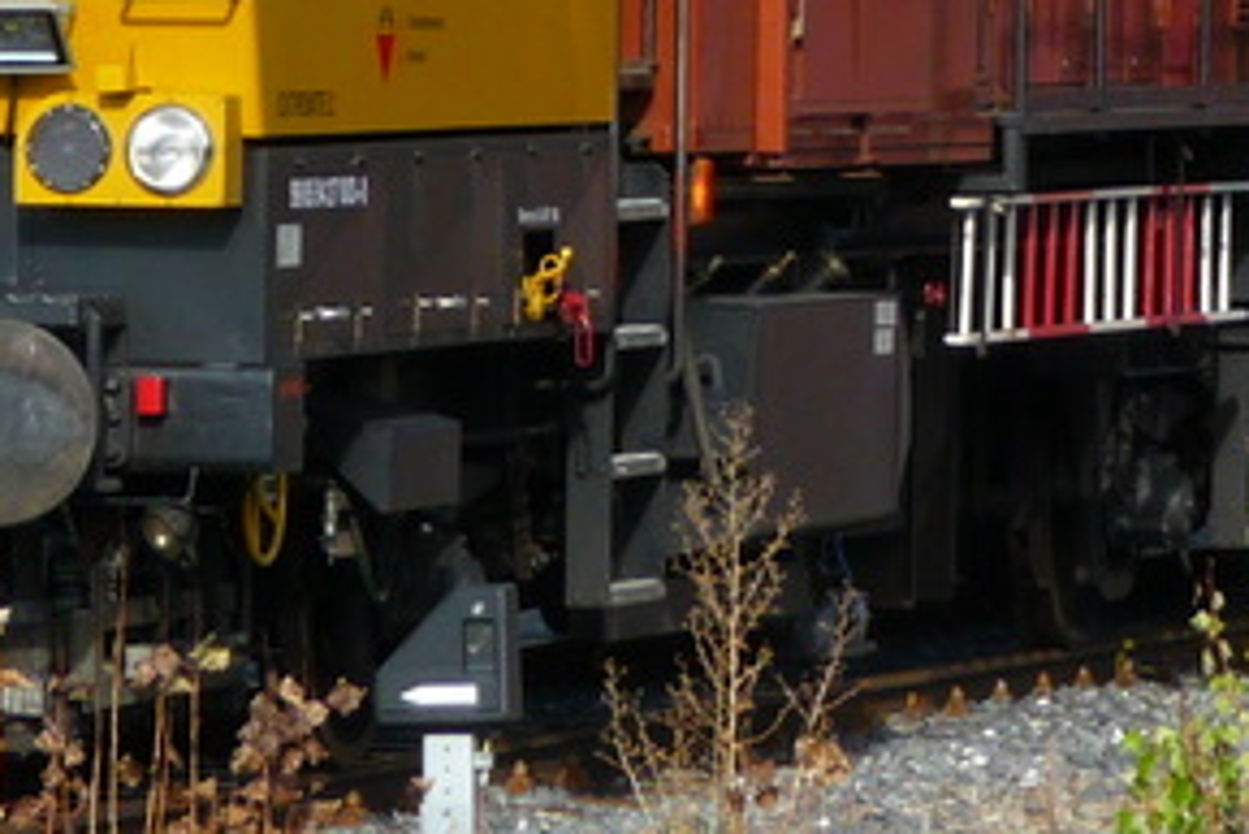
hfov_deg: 3.6
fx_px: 19750
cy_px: -337
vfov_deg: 2.4
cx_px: 1037
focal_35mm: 569
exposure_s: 1/400
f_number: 4.8
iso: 100
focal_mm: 27.1
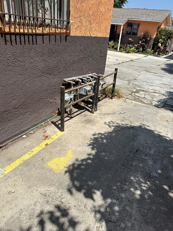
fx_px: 167
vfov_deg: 69.4
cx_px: 86
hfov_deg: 54.9
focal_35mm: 25
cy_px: 116
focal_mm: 6.86
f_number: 1.78
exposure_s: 1/4762
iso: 80
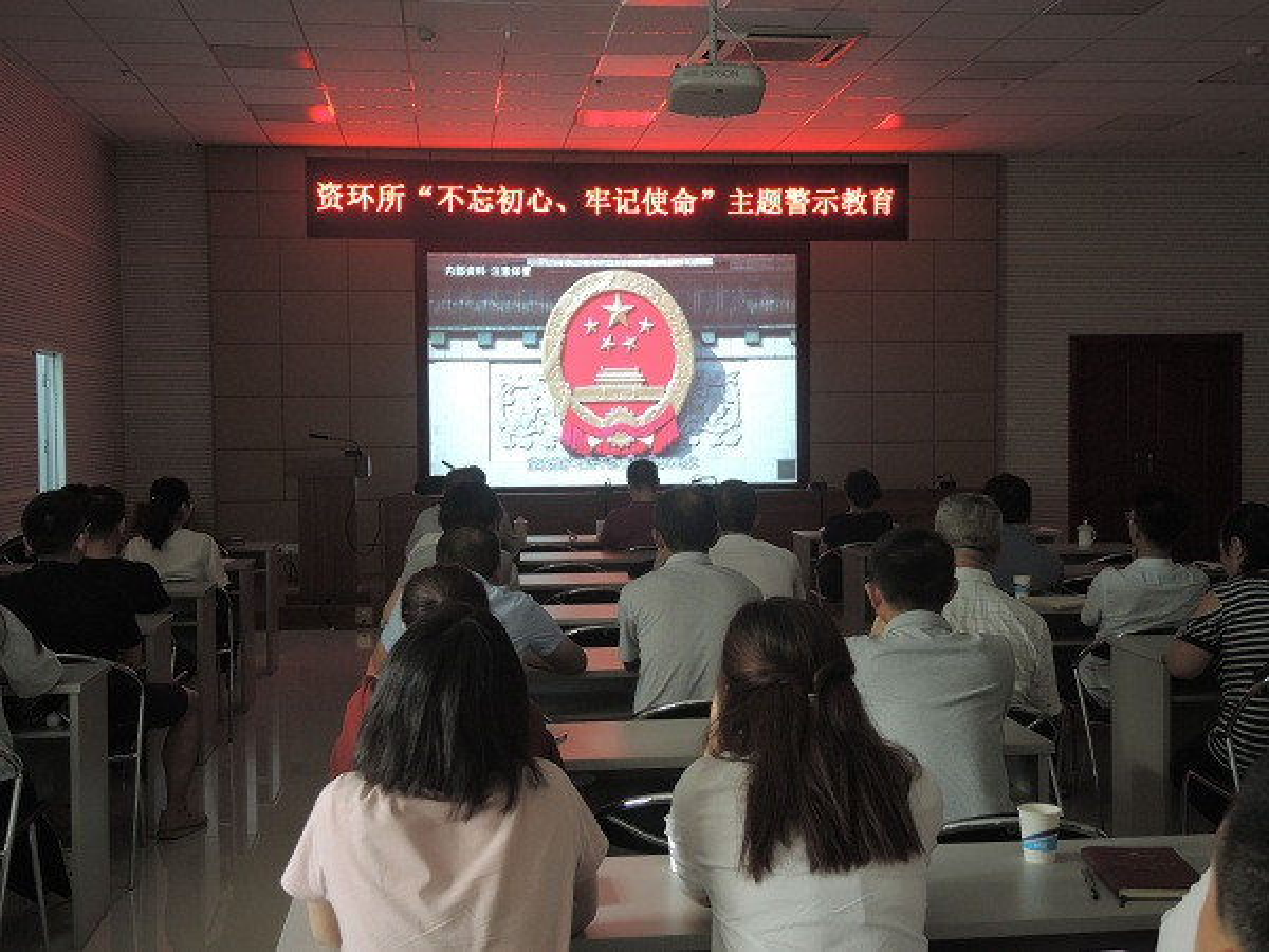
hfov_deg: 44.8
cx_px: 634
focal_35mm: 42
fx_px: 1540
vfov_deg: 34.3
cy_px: 476
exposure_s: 1/20
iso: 400
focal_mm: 9
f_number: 2.5
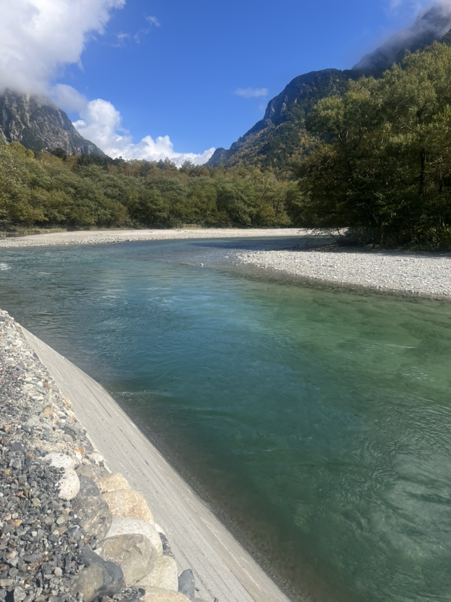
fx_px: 452
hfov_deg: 53.1
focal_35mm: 26
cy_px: 301
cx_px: 226
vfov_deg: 67.3
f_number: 1.6
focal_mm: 5.1
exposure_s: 1/3135
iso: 50
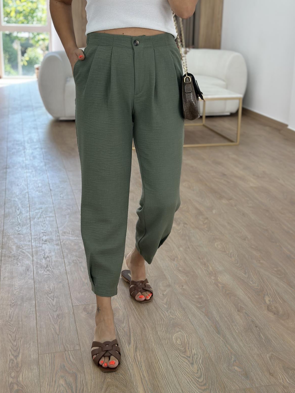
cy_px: 195
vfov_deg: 38.9
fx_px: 557
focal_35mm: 49
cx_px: 148
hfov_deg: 29.7
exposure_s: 1/228
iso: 80
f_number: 1.78
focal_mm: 6.86
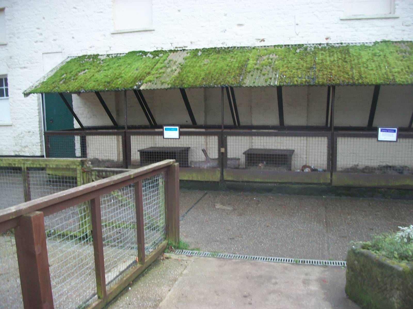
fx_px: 382
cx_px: 206
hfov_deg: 56.8
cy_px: 154
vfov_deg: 44.2
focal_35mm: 32
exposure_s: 1/40
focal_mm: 5.7
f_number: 2.9
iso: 160
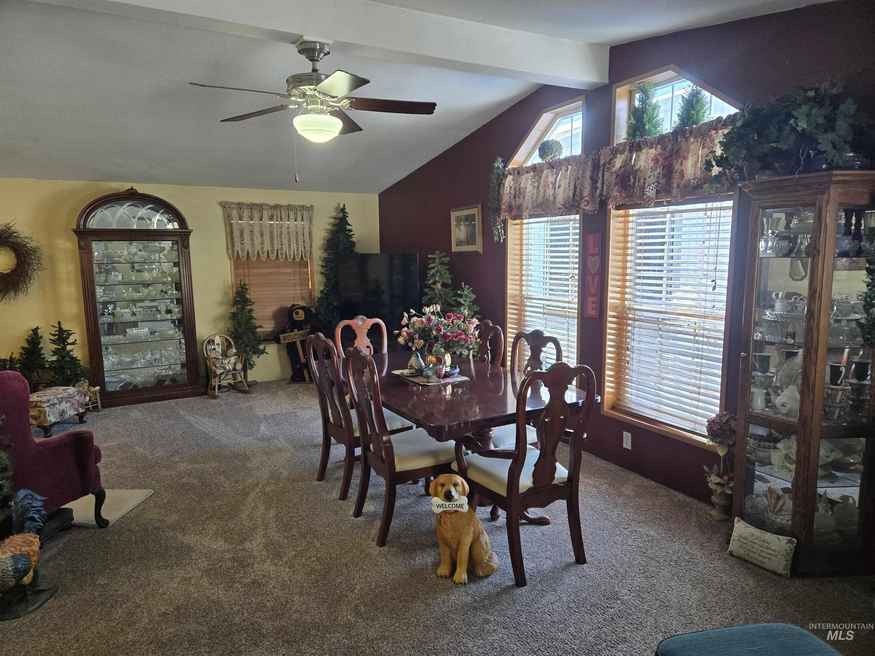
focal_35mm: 23
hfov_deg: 73.9
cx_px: 438
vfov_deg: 58.9
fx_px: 581
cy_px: 328
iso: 250
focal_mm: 5.4
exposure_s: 1/120
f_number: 1.8
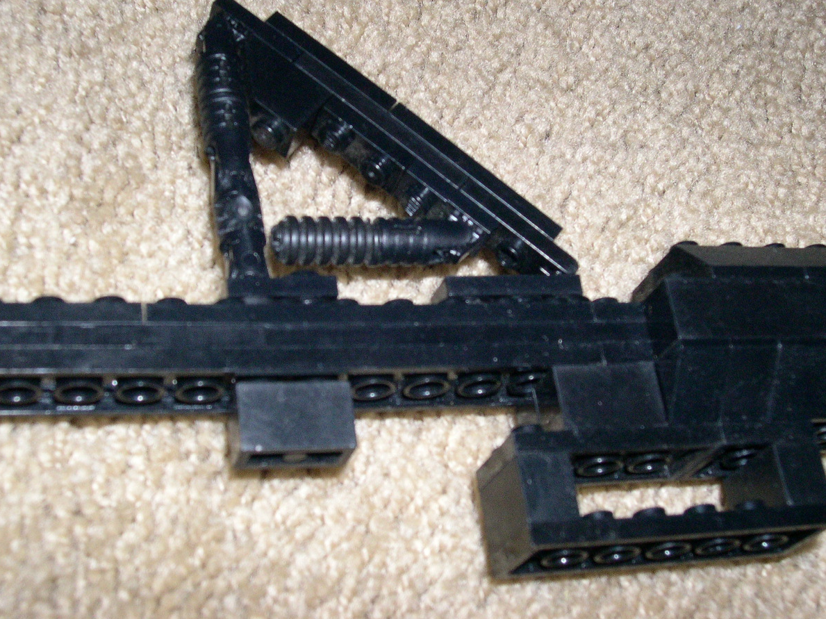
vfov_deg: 26.1
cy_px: 287
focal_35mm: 56
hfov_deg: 34.4
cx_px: 398
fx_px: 1336
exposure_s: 1/60
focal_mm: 11.1
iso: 400
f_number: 8.8
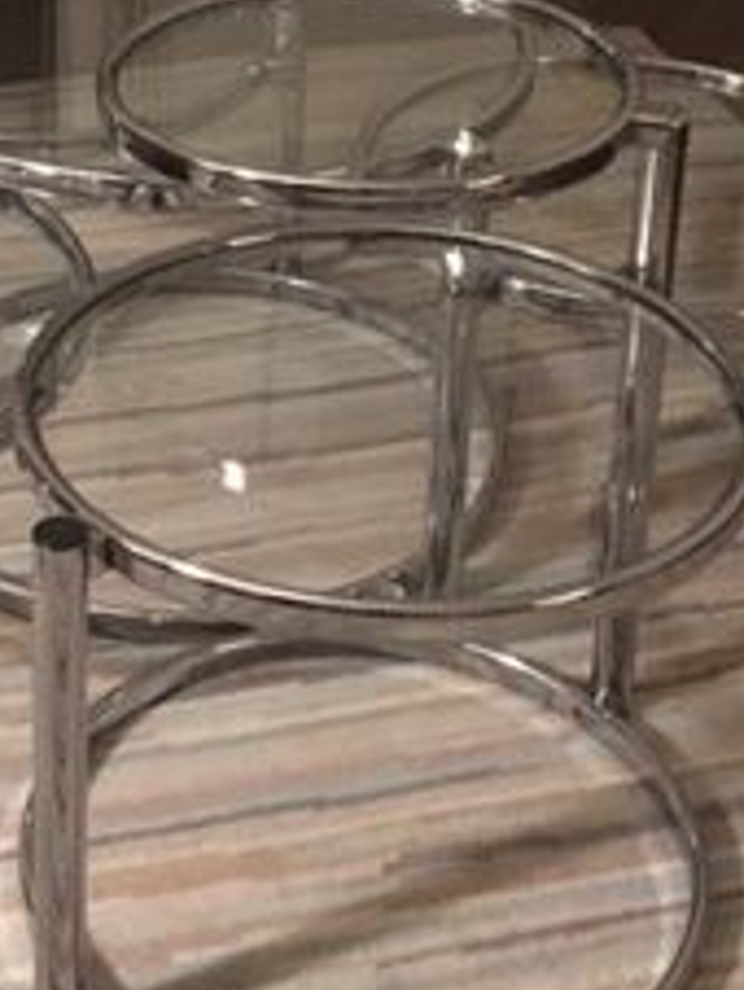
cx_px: 306
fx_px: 2345
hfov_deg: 18.0
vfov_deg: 23.3
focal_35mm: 82
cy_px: 127
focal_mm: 4.15
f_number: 2.2
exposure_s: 1/17
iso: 640
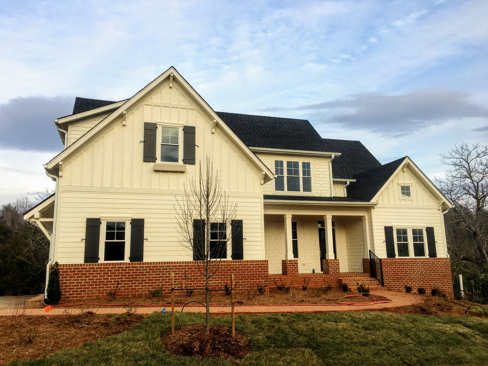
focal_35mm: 29
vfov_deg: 48.2
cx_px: 244
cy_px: 183
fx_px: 409
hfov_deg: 61.7
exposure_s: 1/270
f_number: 2.2
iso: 25
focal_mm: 4.15
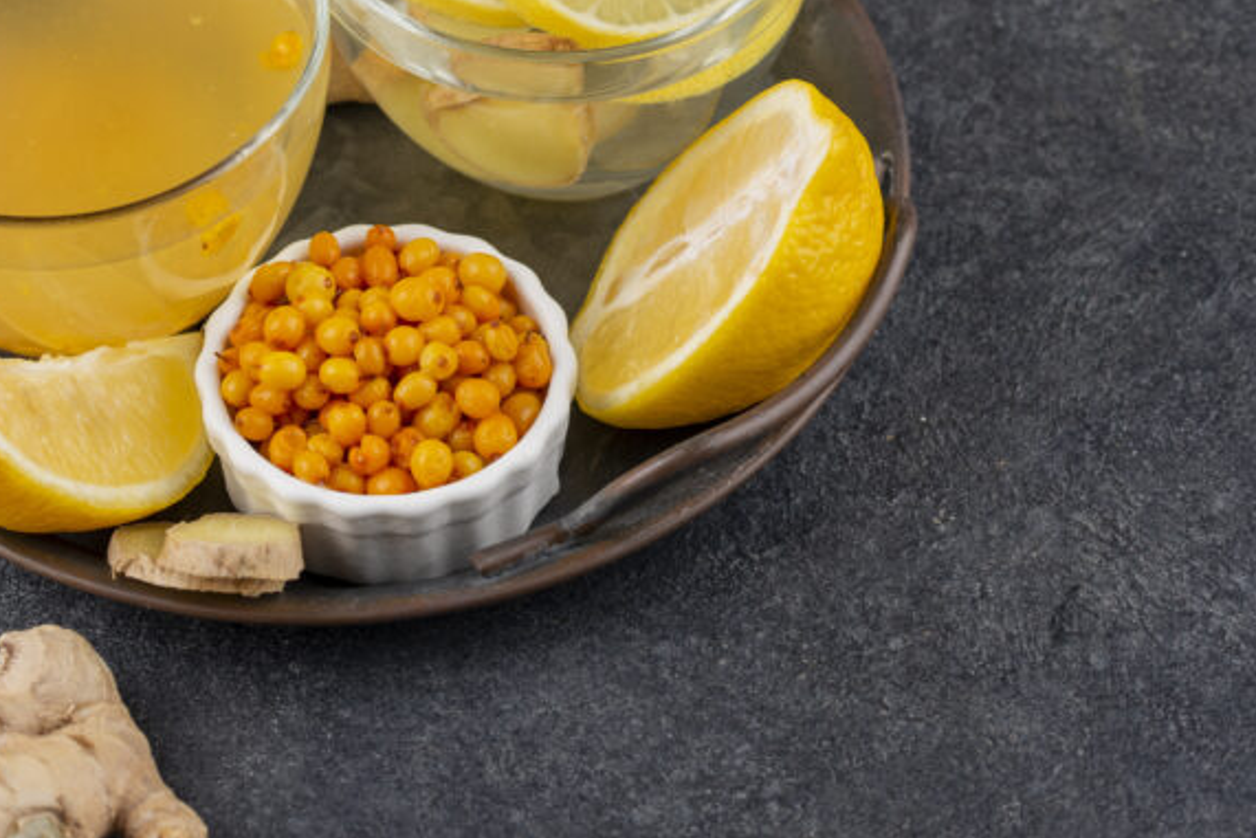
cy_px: 122
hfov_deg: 11.1
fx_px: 6491
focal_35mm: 186
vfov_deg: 7.4
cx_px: 661
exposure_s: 1/100
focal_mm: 105
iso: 100
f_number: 8
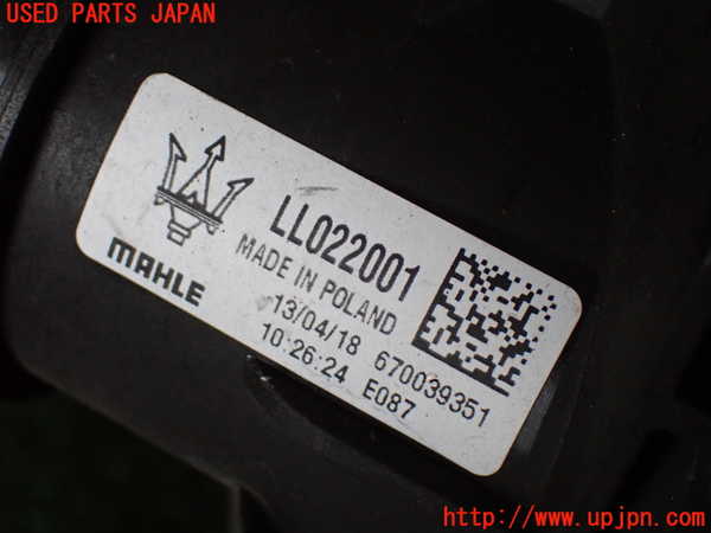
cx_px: 356
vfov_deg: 19.1
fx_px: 1582
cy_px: 266
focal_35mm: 77
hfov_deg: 25.3
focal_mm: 13.65
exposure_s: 1/100
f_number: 4.1
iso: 800
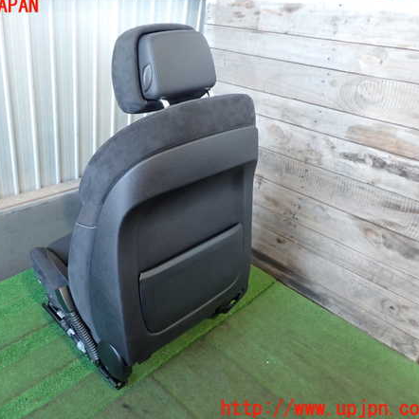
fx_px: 411
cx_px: 151
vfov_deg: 54.0
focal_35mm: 30
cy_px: 208
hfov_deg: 53.3
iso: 400
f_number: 2.8
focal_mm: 4.5
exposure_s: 1/30
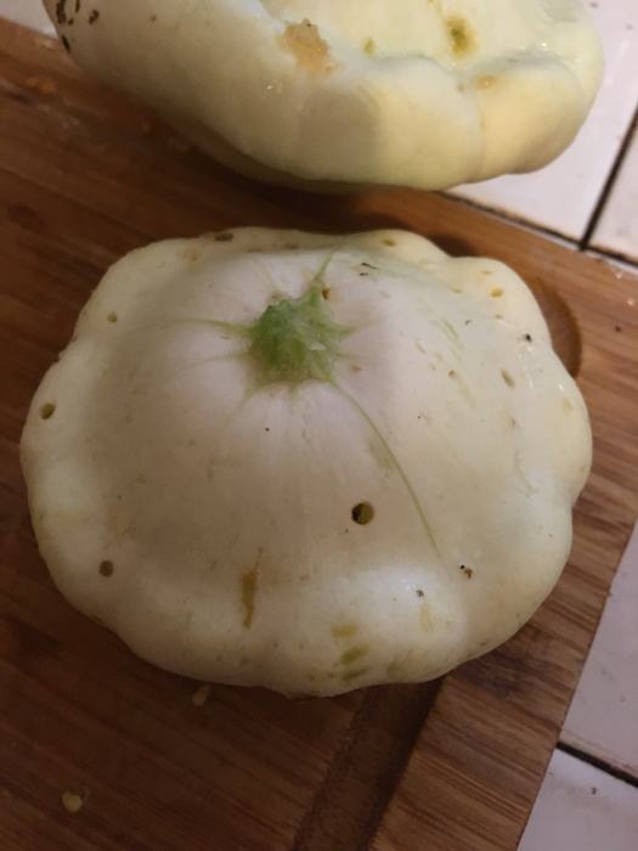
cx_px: 319
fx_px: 713
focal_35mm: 29
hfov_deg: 48.2
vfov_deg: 61.7
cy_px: 426
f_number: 2.2
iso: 200
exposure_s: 1/17
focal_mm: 4.15
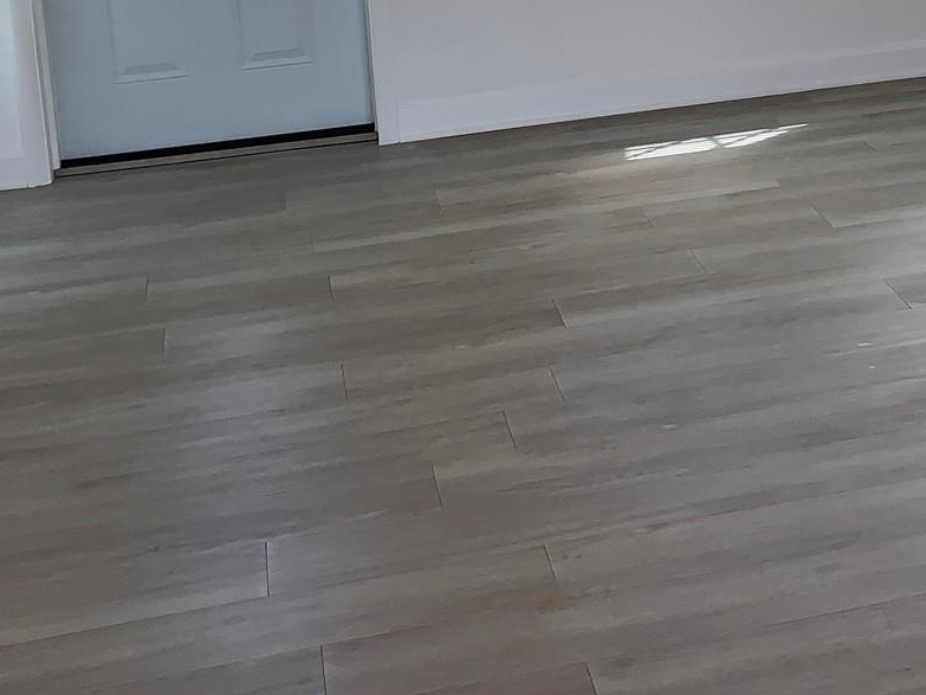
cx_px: 781
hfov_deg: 27.8
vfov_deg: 20.5
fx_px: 1819
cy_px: -96
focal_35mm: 68
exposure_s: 1/120
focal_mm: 4.25
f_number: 1.8
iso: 50
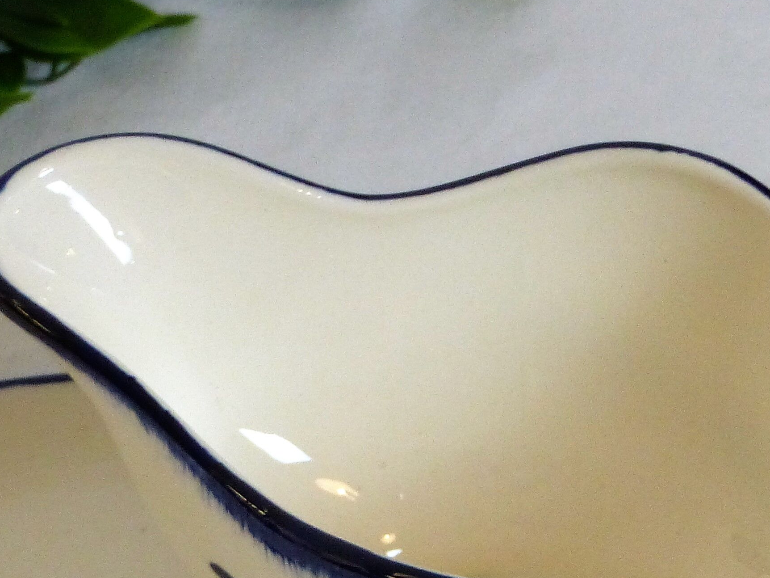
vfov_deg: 5.2
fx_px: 6295
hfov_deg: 7.0
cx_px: 597
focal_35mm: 283
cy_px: 621
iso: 400
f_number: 2.8
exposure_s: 1/60
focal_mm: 20.1
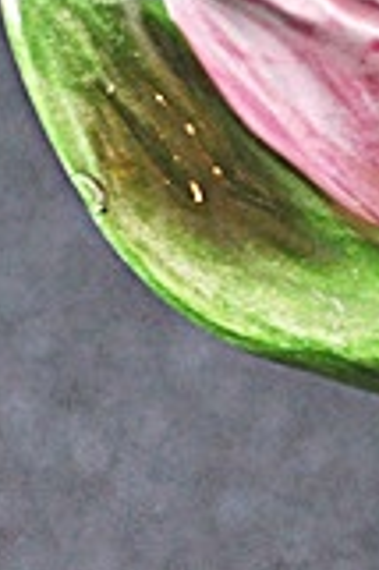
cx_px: 916
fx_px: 5903
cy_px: 205
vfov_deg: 5.5
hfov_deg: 3.6
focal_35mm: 373
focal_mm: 40
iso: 400
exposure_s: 1/15
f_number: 5.3
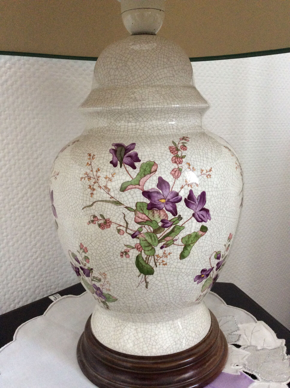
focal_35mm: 32
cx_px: 145
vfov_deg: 56.9
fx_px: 358
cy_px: 194
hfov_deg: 44.1
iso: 200
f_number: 2.4
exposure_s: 1/25
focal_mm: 3.3
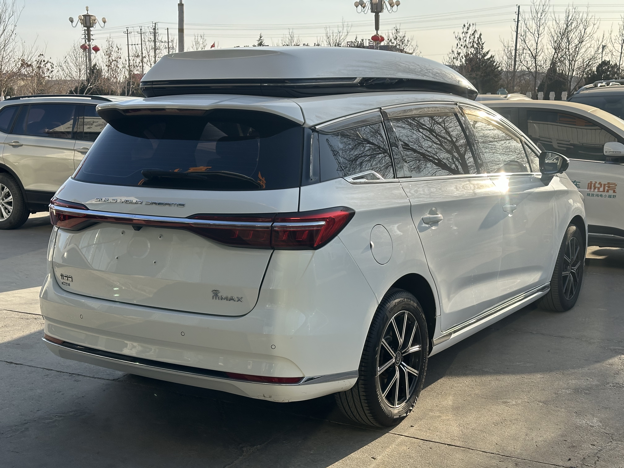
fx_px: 865
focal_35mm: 48
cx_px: 312
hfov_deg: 39.7
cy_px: 234
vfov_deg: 30.3
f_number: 1.78
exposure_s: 1/2358
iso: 64
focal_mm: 6.86
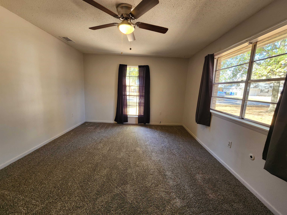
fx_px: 108
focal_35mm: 13
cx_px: 144
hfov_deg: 106.2
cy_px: 108
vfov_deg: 89.9
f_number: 2.2
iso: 200
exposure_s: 1/60
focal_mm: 2.2
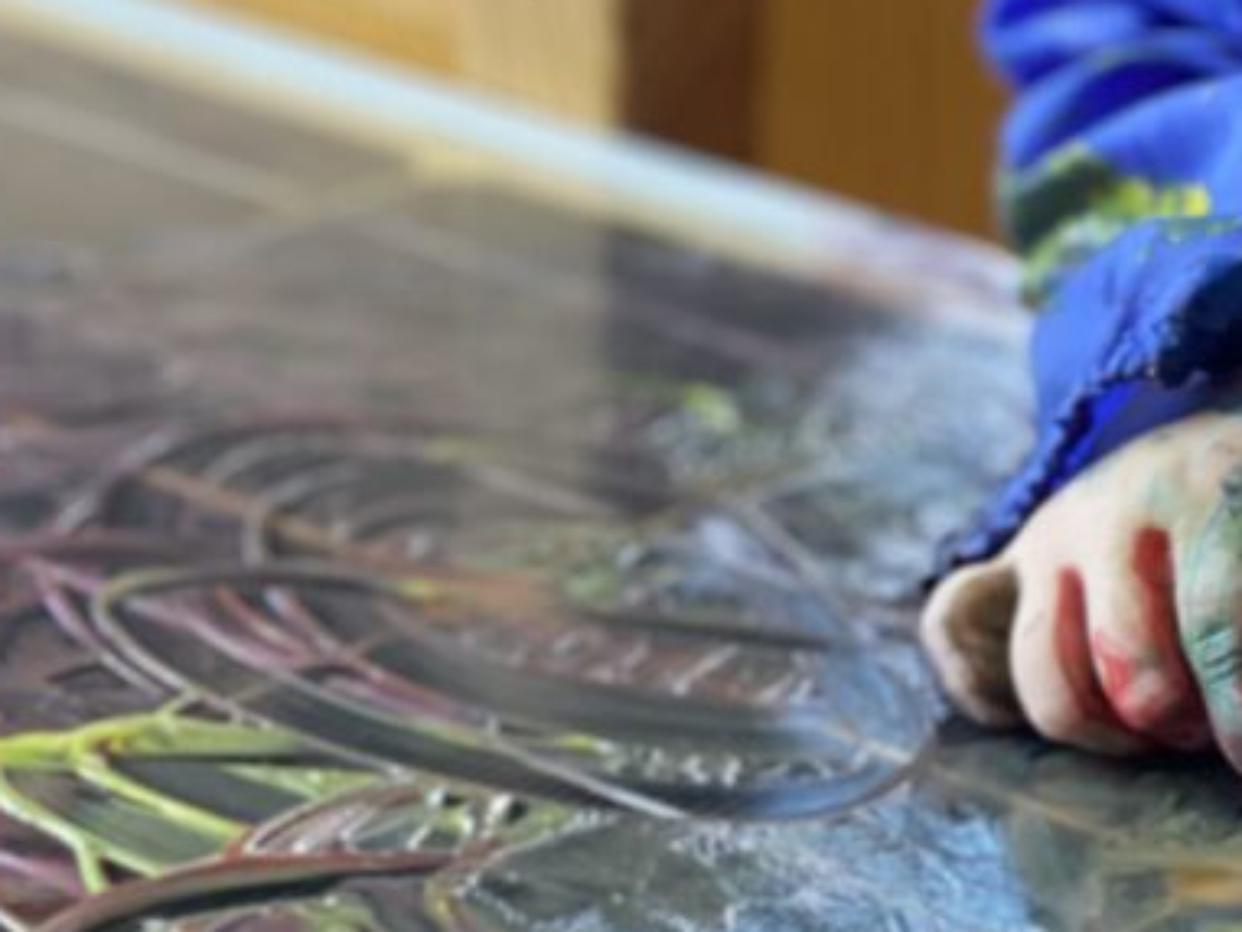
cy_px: 256
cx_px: 1226
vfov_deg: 9.9
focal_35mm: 150
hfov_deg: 13.0
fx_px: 5384
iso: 200
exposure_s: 1/122
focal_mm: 6
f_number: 2
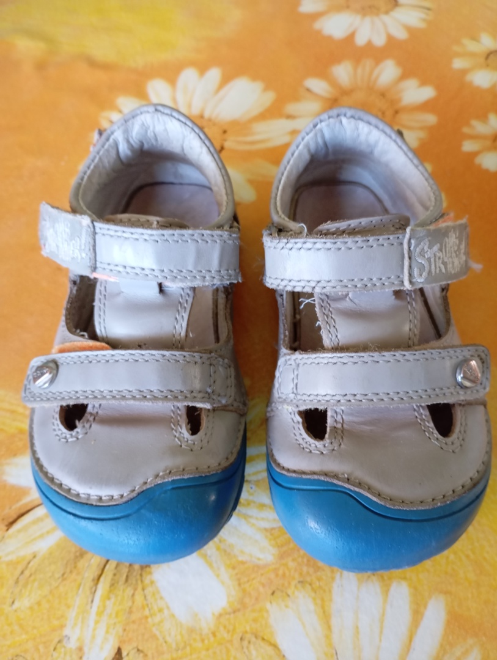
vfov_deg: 63.4
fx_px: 535
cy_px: 330
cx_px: 248
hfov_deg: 49.8
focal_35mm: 28
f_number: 1.8
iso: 1591
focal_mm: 4.27
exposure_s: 1/20
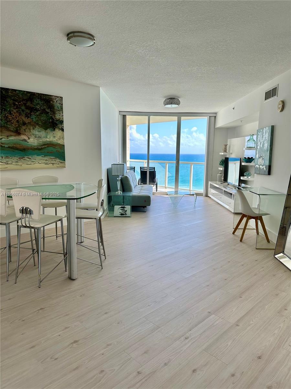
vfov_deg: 71.6
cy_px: 194
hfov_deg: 56.8
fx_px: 269
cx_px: 146
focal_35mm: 24
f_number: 1.78
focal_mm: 6.86
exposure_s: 1/289
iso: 80
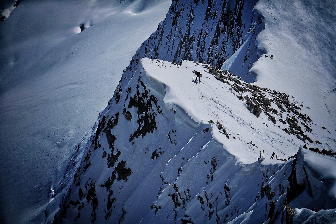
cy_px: 112
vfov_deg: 19.5
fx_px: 653
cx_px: 168
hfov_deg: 28.8
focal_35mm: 70
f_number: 9
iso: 100
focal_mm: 46
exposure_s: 1/500
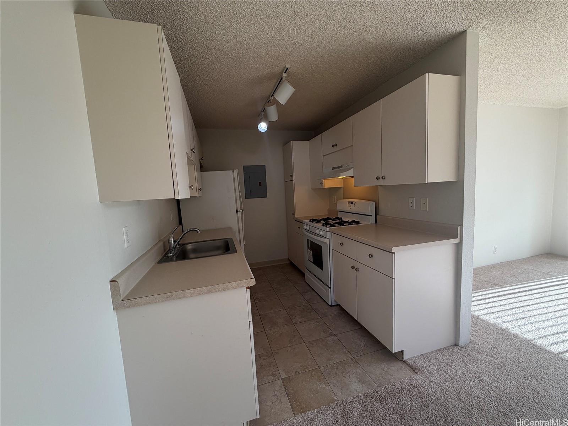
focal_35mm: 14
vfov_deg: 85.7
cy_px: 213
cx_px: 284
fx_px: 230
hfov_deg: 102.1
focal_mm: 2.22
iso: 40
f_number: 2.2
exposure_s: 1/120
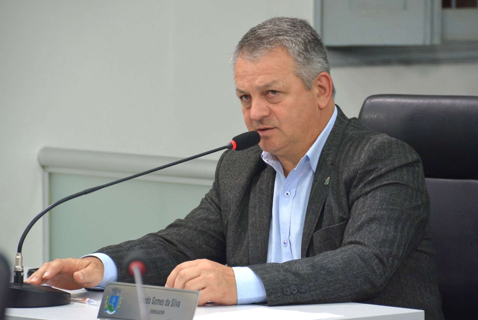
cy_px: 162
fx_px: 4198
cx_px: 244
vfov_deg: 4.4
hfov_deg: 6.5
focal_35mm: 316
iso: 1250
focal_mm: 200
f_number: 5.6
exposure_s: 1/125
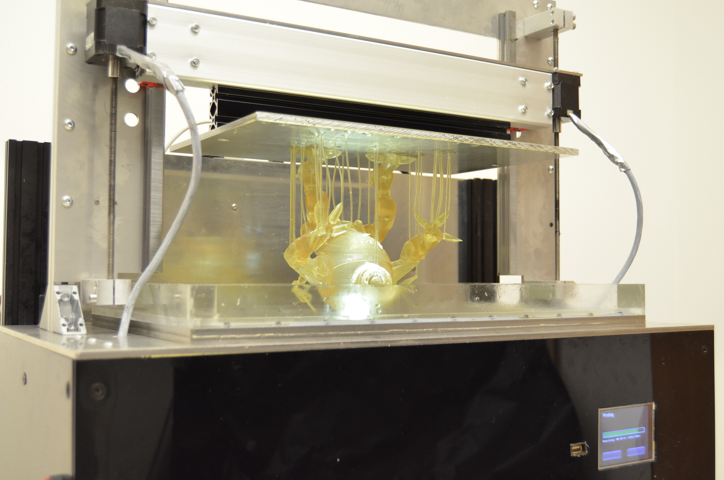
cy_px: 240
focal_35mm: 42
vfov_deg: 31.8
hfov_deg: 46.5
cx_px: 362
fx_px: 843
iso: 1400
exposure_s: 1/30
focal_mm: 28
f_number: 4
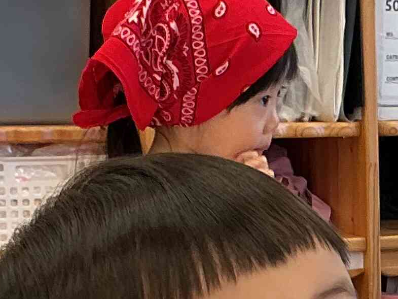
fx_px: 1713
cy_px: 539
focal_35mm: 149
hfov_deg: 12.9
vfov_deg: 9.5
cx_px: 487
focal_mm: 3
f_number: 1.8
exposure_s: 1/60
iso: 40
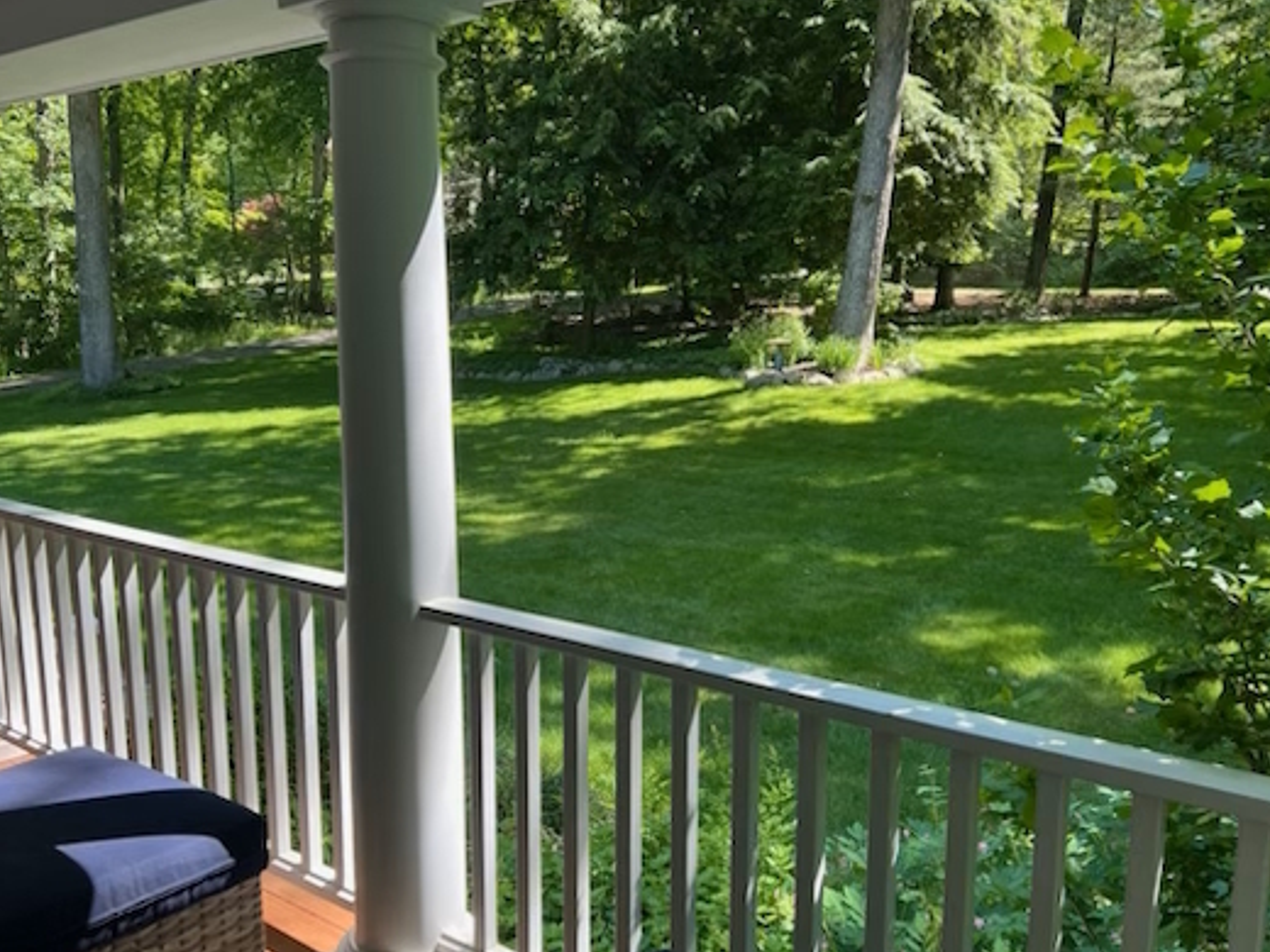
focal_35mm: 32
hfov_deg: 56.8
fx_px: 1174
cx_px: 593
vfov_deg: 44.1
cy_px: 505
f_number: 1.5
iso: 50
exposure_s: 1/226
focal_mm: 5.7
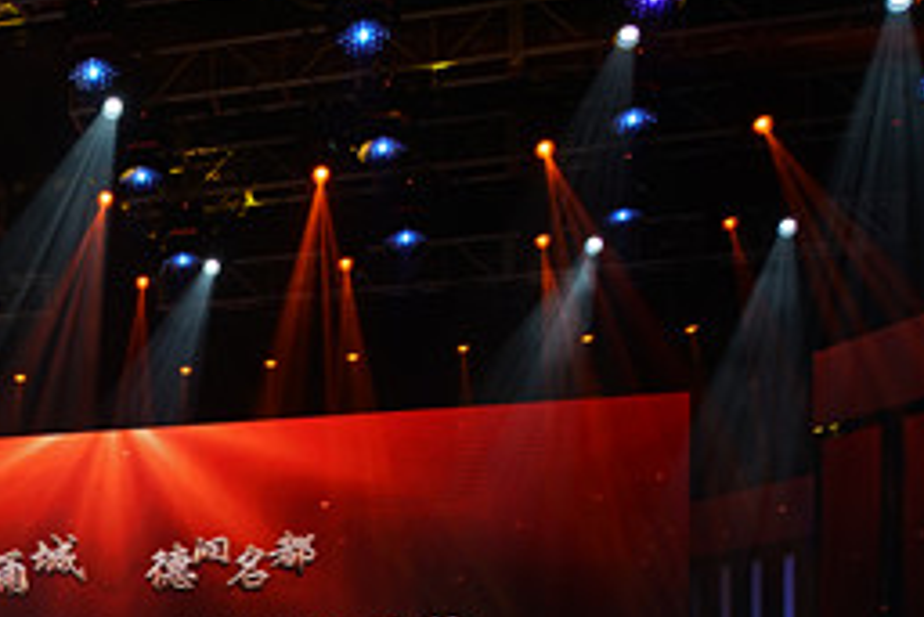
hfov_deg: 24.3
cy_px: 875
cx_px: -177
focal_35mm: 76
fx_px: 1942
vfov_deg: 16.7
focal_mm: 24.2
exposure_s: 1/60
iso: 320
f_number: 3.5
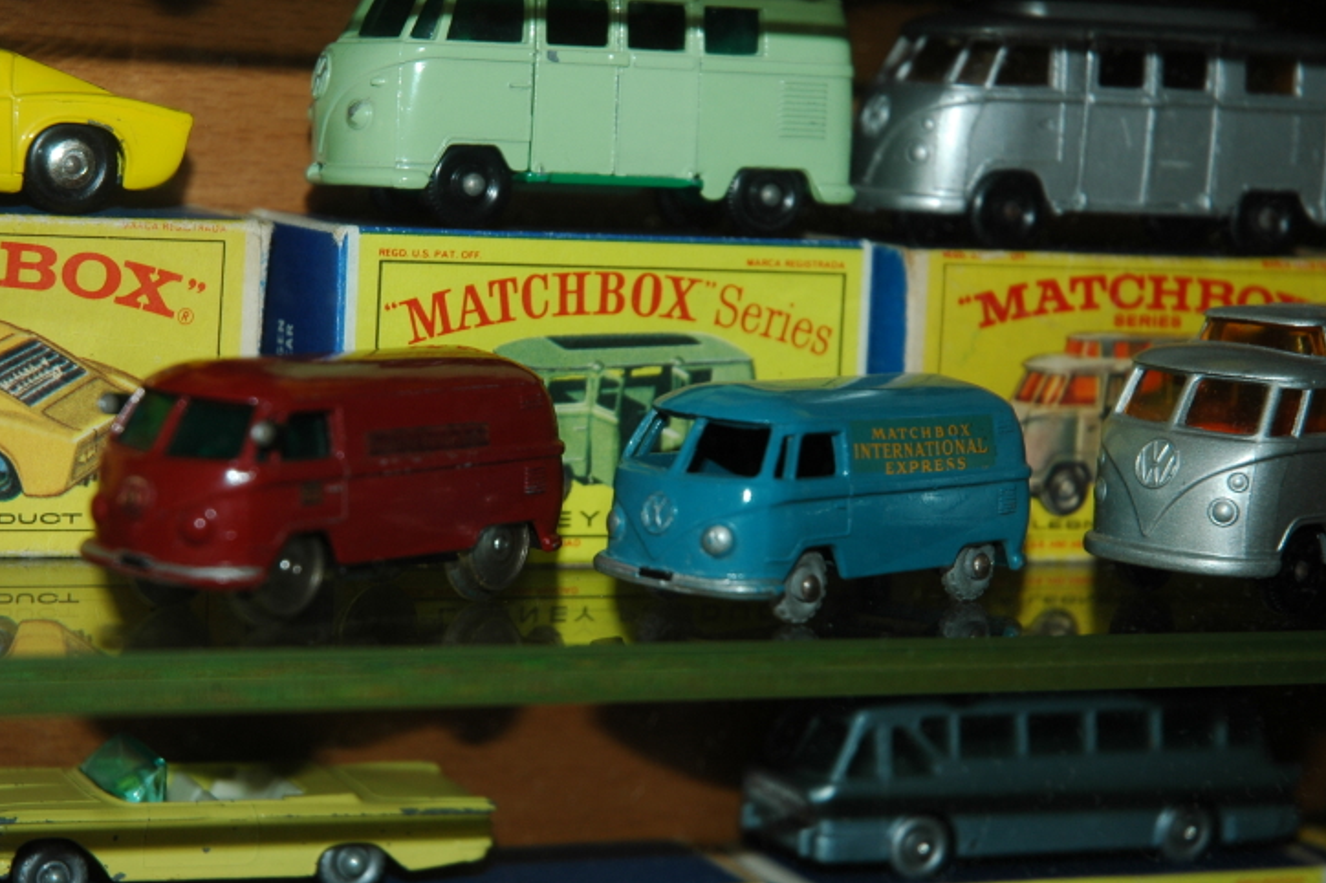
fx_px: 4271
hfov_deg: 17.6
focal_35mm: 116
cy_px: 445
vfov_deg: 11.8
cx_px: 619
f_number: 5.6
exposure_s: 1/125
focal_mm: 70
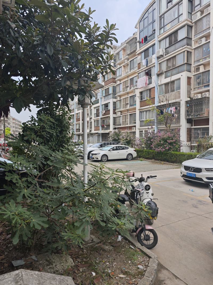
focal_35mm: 23
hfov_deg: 58.9
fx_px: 189
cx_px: 106
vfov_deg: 73.9
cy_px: 142
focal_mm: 8.72
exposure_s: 1/1244
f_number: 2
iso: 50
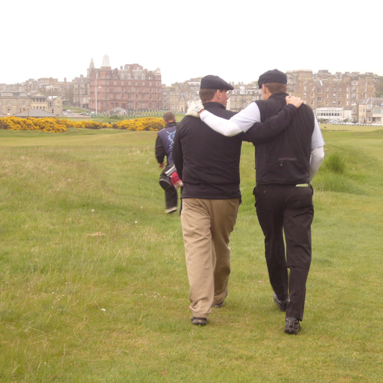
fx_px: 1277
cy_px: 191
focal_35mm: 102
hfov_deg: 17.1
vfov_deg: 17.1
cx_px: 219
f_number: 5
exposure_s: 1/50
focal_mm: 14.2
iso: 80
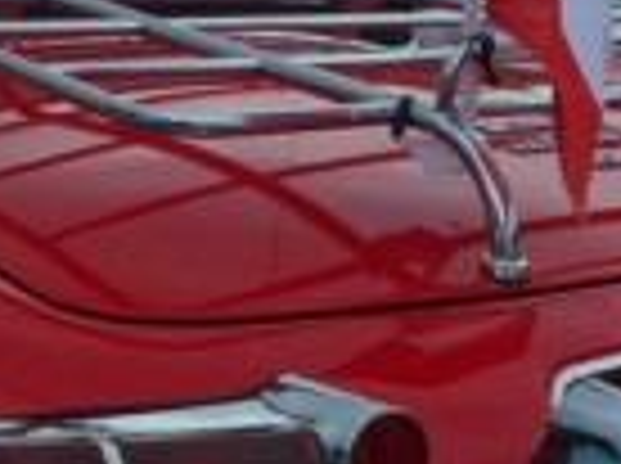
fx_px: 1558
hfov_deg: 22.5
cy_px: 124
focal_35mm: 87
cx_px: 216
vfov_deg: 16.8
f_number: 4
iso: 160
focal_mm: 4.3
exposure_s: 1/640
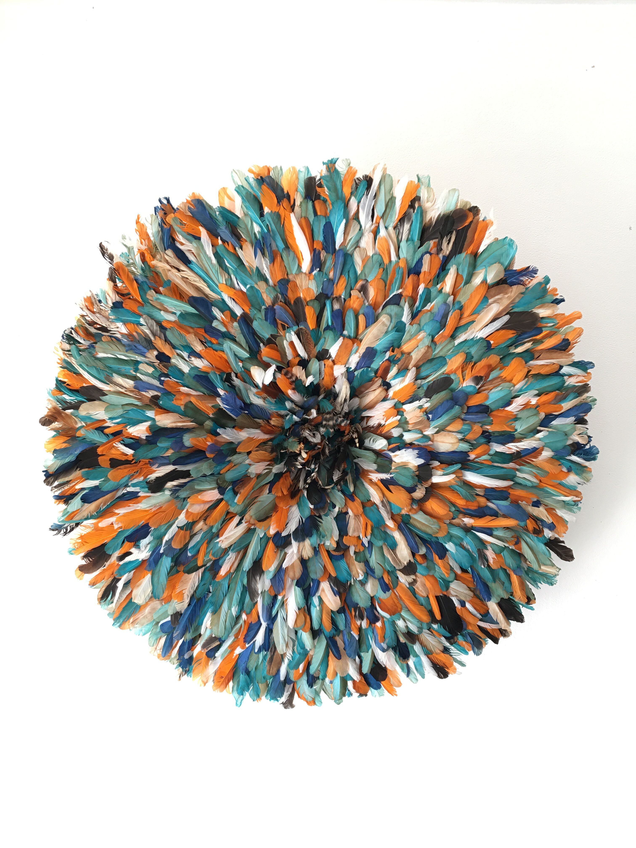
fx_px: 710
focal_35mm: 29
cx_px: 318
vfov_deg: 61.7
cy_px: 424
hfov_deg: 48.2
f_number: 2.2
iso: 32
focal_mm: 4.15
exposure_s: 1/17
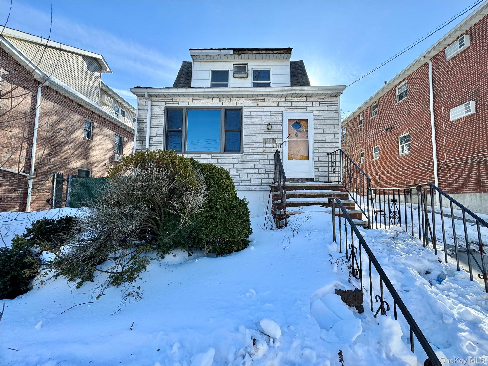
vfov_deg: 85.7
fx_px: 197
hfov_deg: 102.1
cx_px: 244
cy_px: 183
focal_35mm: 14
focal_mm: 2.22
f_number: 2.2
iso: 50
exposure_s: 1/565
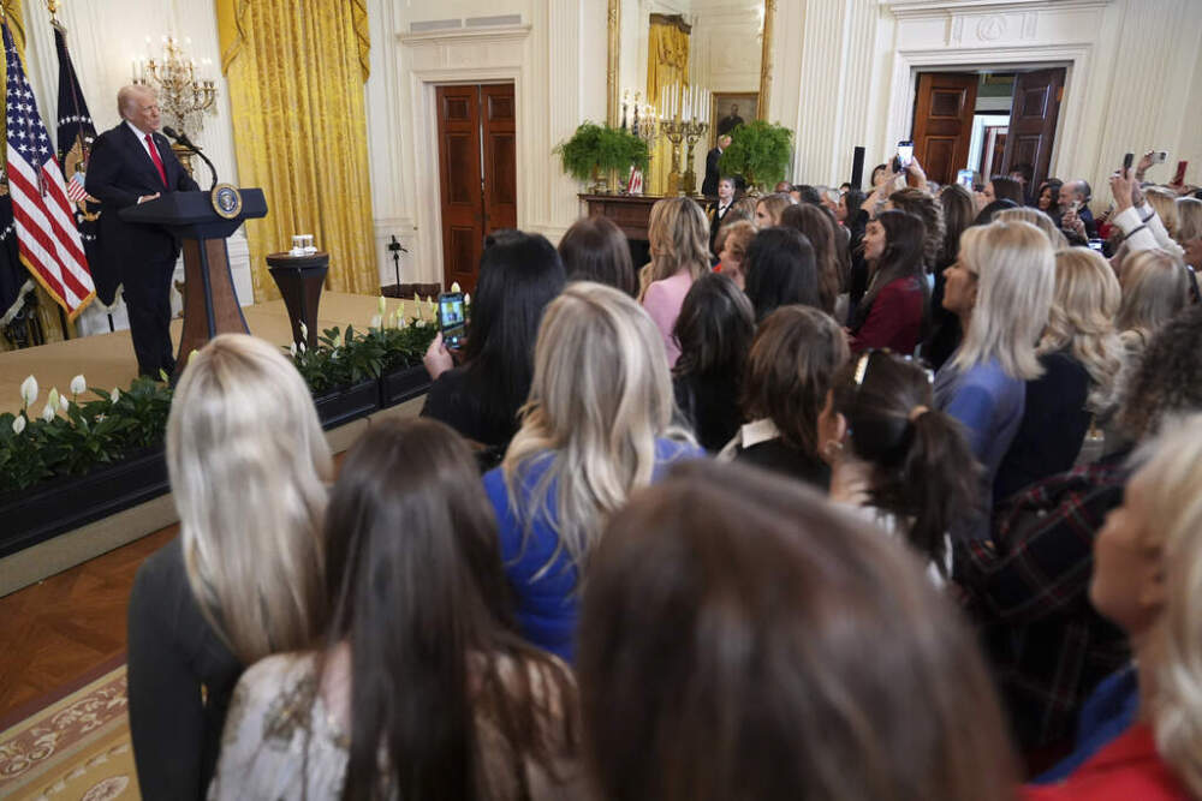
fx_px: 801
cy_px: 400
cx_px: 601
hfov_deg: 73.7
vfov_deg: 53.1
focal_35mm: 24
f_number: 2.8
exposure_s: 1/250
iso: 4000
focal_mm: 24
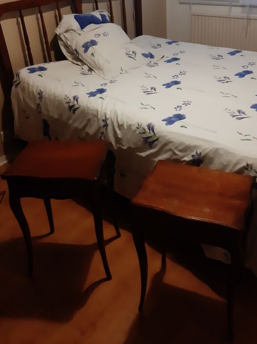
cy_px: 123
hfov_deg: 41.7
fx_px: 337
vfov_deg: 53.2
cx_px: 143
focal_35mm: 34
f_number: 1.7
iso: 500
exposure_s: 1/50
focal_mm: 3.93
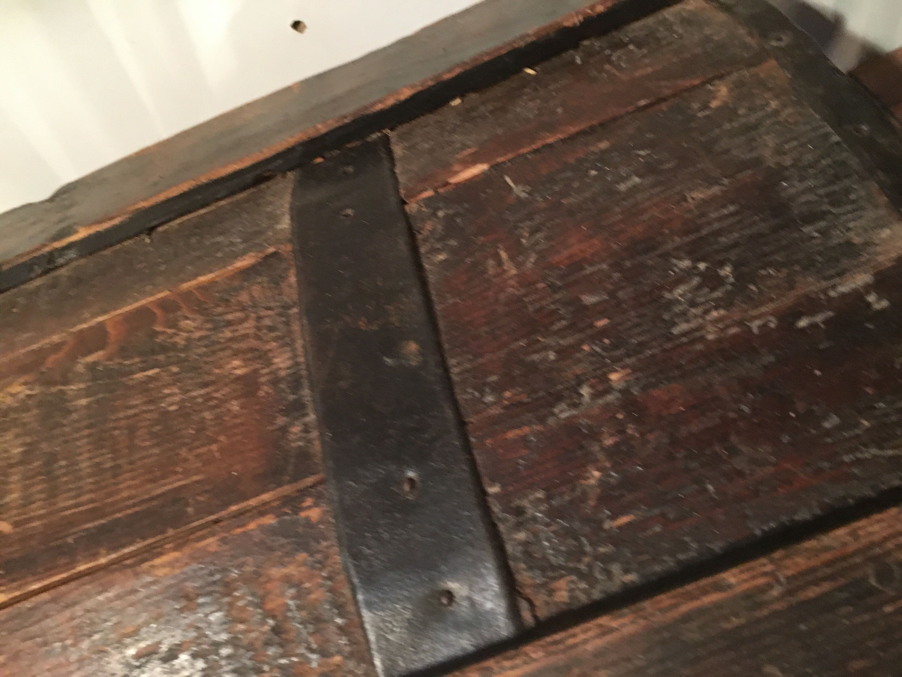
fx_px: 756
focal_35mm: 29
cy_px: 338
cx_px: 451
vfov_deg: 48.2
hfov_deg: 61.7
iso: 250
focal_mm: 4.15
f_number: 2.2
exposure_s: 1/17
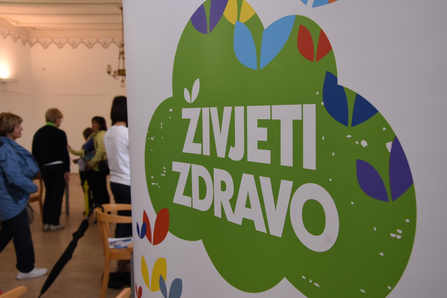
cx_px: 224
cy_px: 149
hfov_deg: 53.1
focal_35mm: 36
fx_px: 447
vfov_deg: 36.9
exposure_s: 1/125
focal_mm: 24
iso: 800
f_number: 5.6
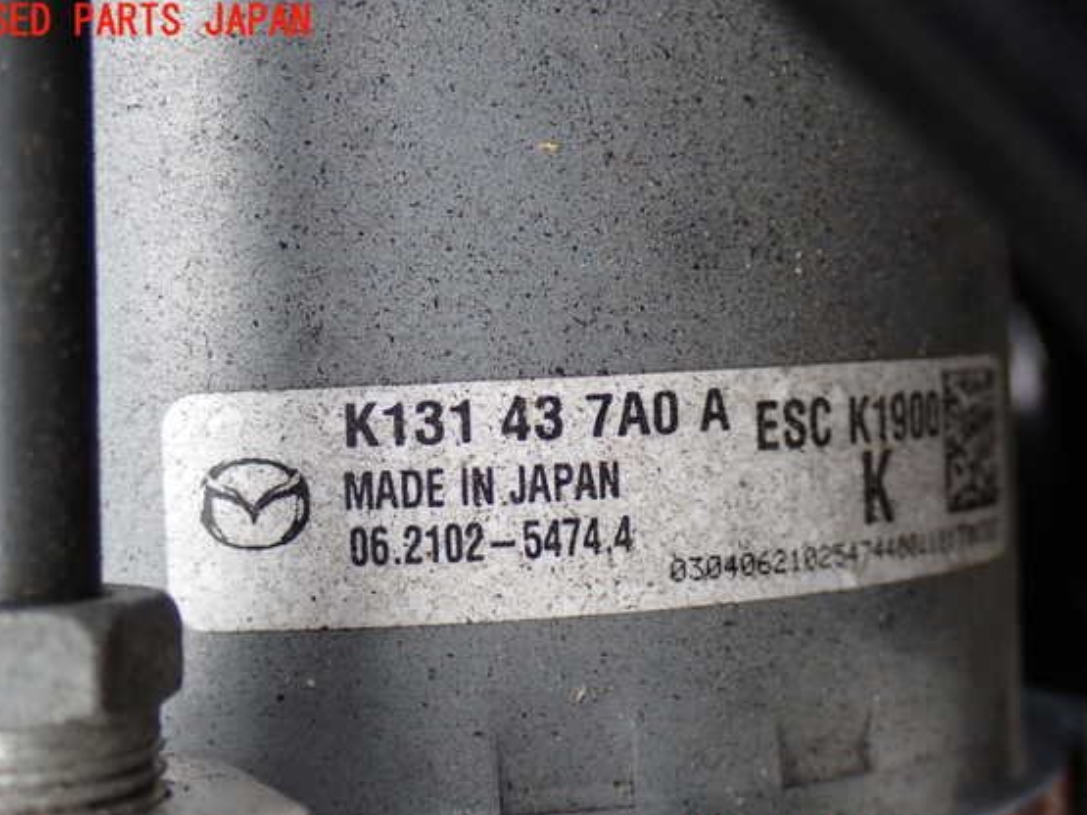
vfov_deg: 21.9
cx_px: 543
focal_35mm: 67
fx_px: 2103
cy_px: 439
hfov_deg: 29.0
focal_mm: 11.09
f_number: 3.6
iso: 200
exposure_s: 1/125
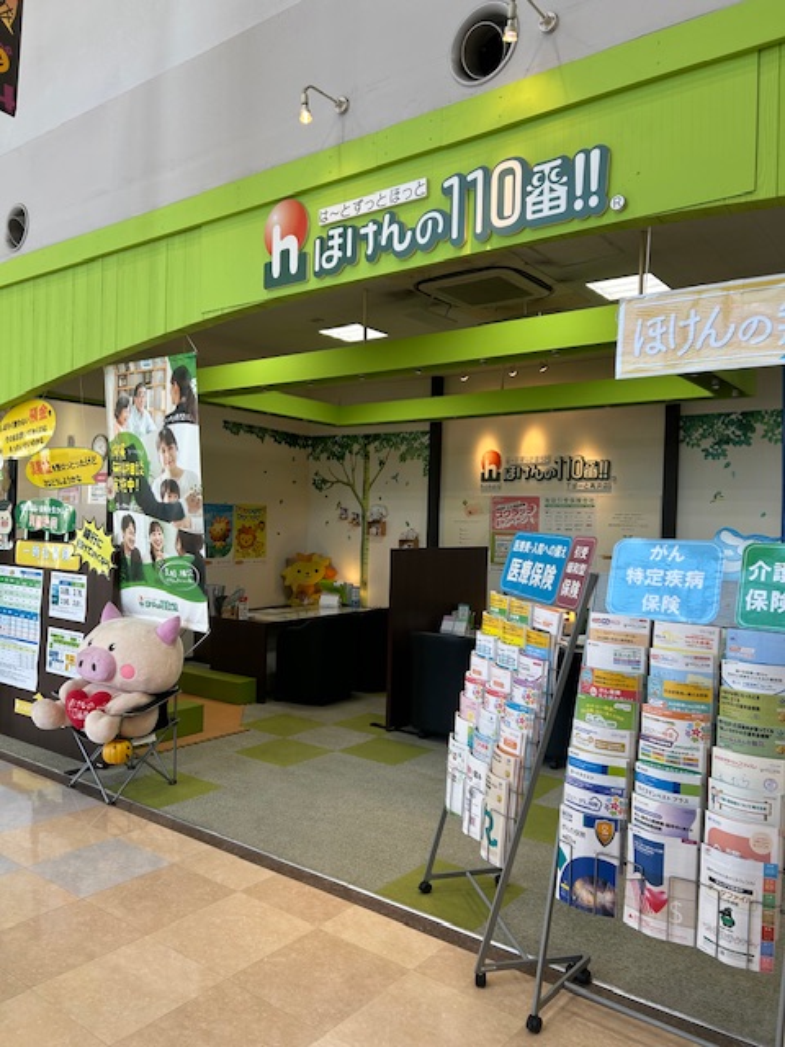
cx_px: 392
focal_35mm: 26
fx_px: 786
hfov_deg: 53.1
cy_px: 524
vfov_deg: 67.3
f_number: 1.5
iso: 40
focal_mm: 5.7
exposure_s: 1/184
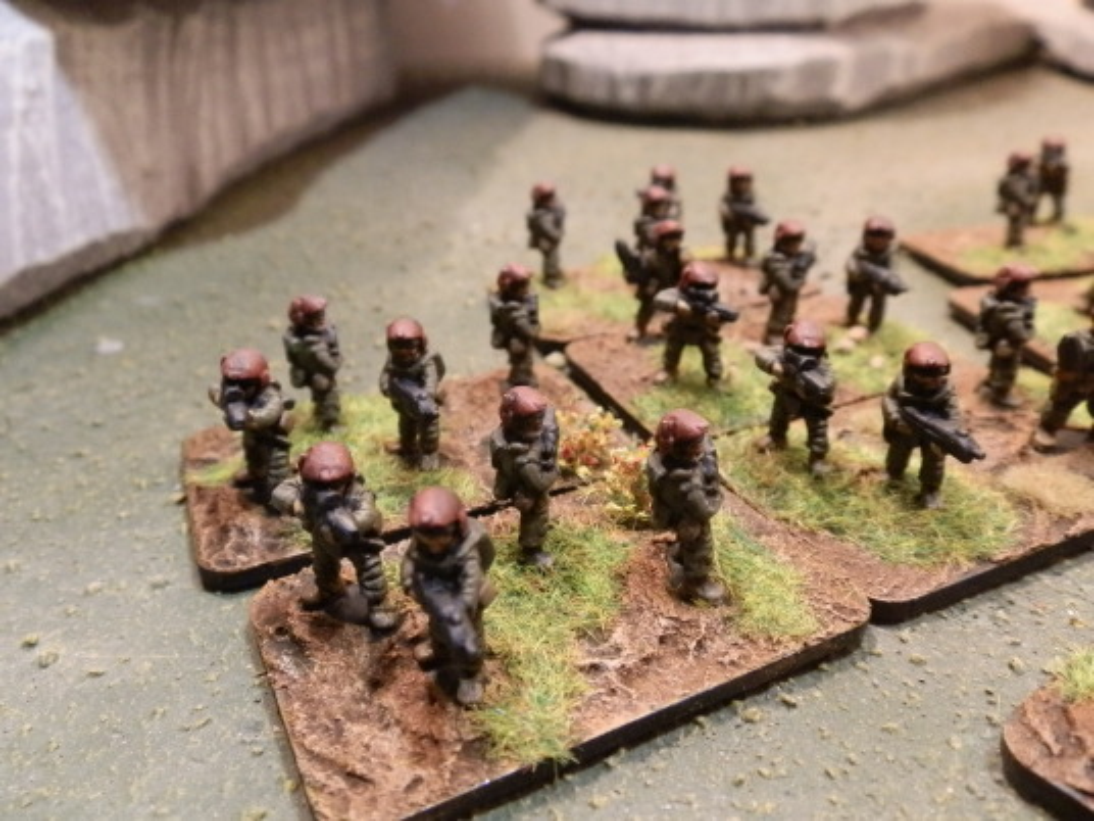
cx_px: 547
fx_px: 885
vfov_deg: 49.7
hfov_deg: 63.4
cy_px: 410
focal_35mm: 28
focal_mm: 5
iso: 400
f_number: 3.1
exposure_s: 1/50
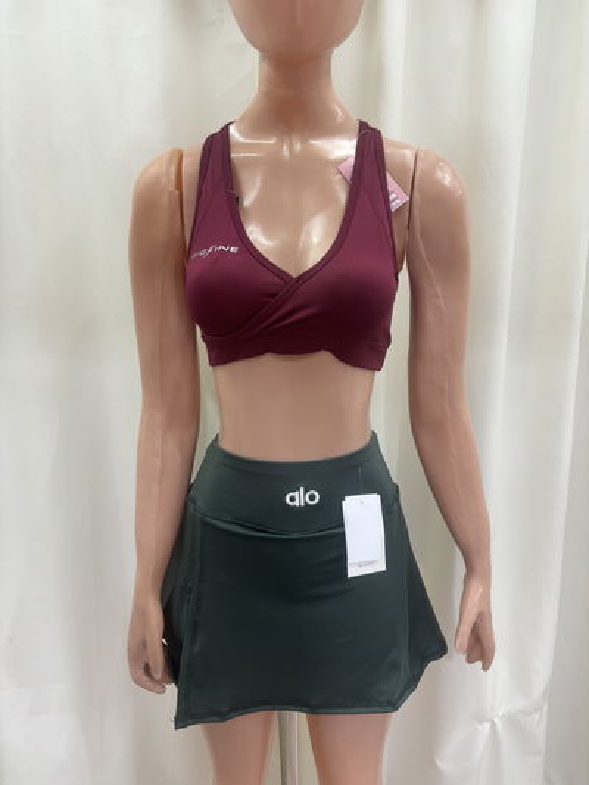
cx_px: 294
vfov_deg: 67.3
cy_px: 392
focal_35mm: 26
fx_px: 590
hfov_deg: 53.1
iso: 125
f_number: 1.6
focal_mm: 5.96
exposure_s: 1/100
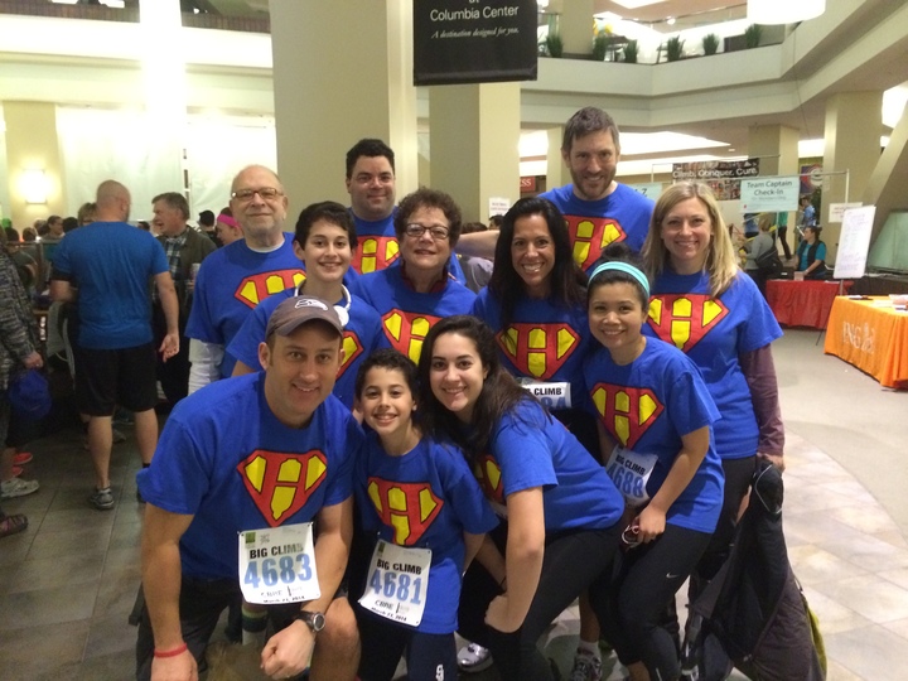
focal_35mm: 30
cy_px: 340
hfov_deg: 60.0
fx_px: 787
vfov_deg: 46.8
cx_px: 454
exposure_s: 1/15
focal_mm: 4.12
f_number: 2.2
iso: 320
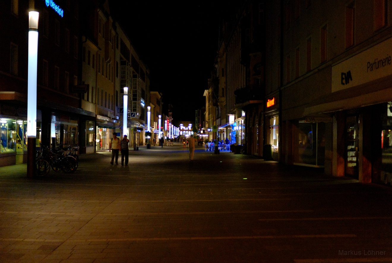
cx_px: 196
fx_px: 491
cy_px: 132
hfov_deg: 43.6
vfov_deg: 30.0
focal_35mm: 45
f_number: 1.4
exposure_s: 1/60
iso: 1250
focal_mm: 30
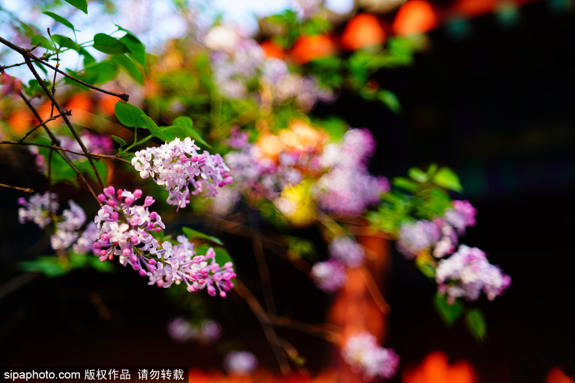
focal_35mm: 40
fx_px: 639
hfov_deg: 48.5
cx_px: 288
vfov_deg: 33.4
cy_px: 192
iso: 100
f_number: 2
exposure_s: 1/640
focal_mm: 40
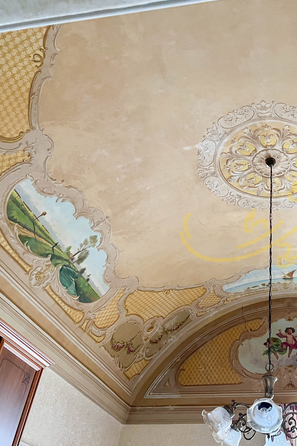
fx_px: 458
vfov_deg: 51.9
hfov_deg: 34.1
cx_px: 265
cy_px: 225
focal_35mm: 37
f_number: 1.5
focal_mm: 5.7
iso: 500
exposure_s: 1/50
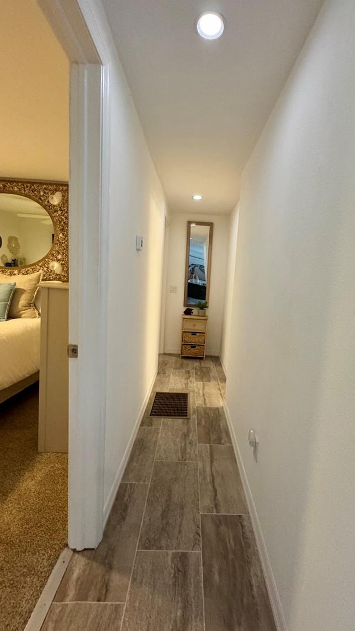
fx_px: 268
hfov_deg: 66.8
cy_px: 304
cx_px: 200
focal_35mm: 16
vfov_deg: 99.3
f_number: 2.2
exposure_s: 1/60
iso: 640
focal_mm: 2.22
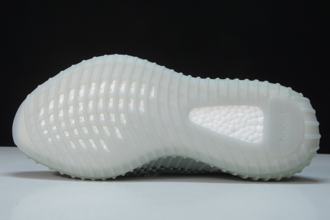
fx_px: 495
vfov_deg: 25.0
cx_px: 165
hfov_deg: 36.9
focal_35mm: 54
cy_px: 110
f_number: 13
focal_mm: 35
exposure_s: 1/250
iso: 200
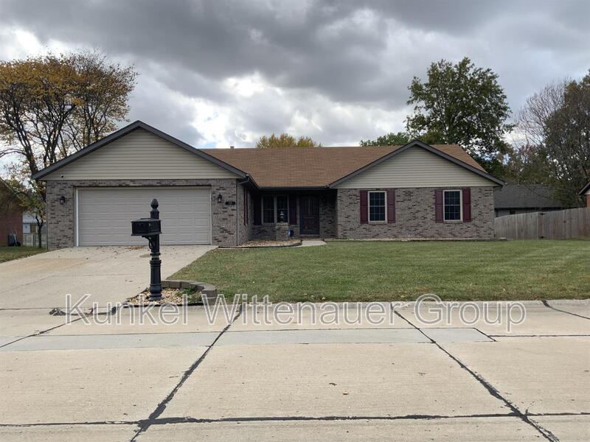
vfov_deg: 48.2
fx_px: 494
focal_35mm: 29
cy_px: 221
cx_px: 295
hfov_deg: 61.7
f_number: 1.8
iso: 16
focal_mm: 3
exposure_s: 1/509
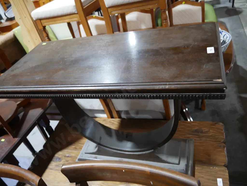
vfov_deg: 49.8
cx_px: 124
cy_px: 93
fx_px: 200
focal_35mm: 28
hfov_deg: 63.4
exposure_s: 1/60
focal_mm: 14
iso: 800
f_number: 3.5
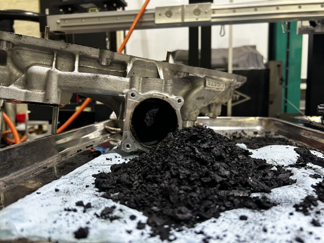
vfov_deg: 53.1
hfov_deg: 67.3
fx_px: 243
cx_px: 162
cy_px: 122
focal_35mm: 26
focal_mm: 5.7
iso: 320
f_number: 1.5
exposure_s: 1/59
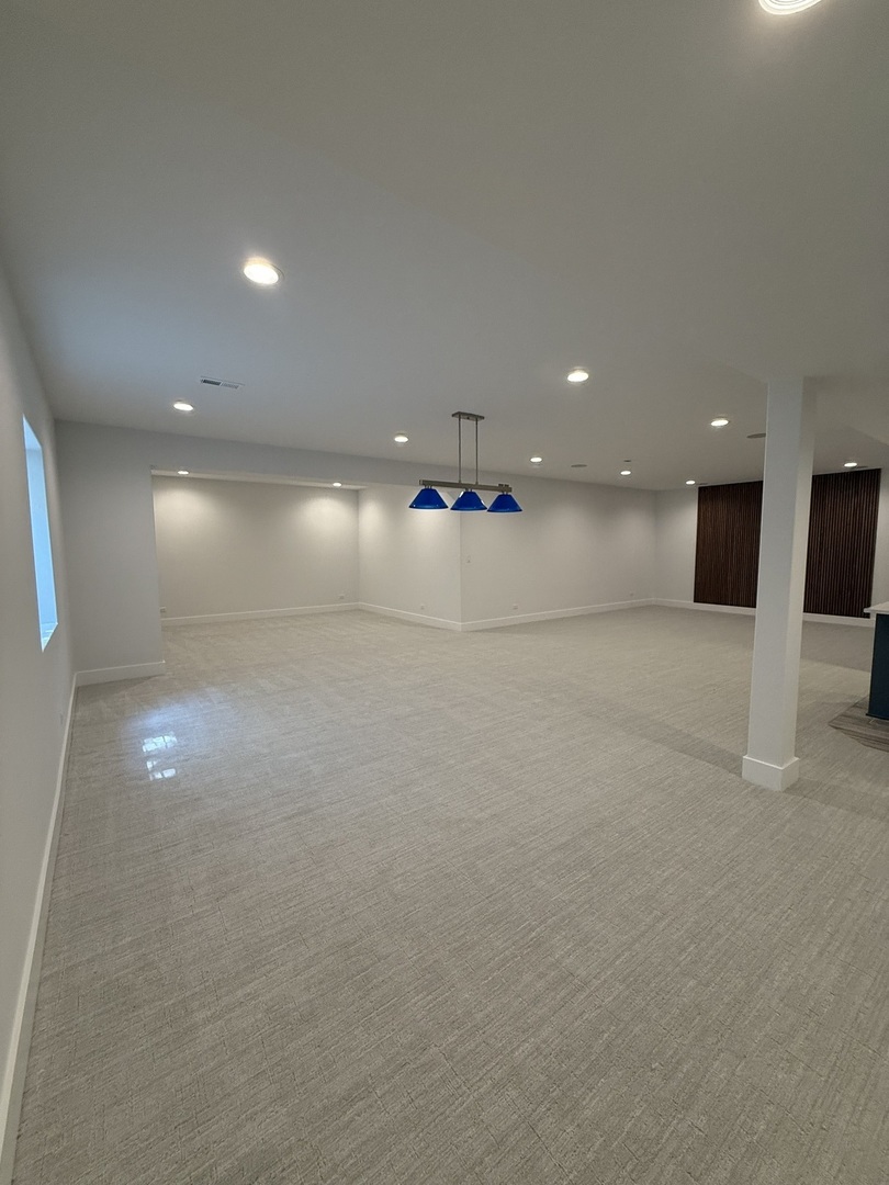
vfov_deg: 102.1
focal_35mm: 14
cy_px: 592
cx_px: 444
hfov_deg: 85.7
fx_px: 479
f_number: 2.2
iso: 250
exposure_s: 1/120
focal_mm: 2.22
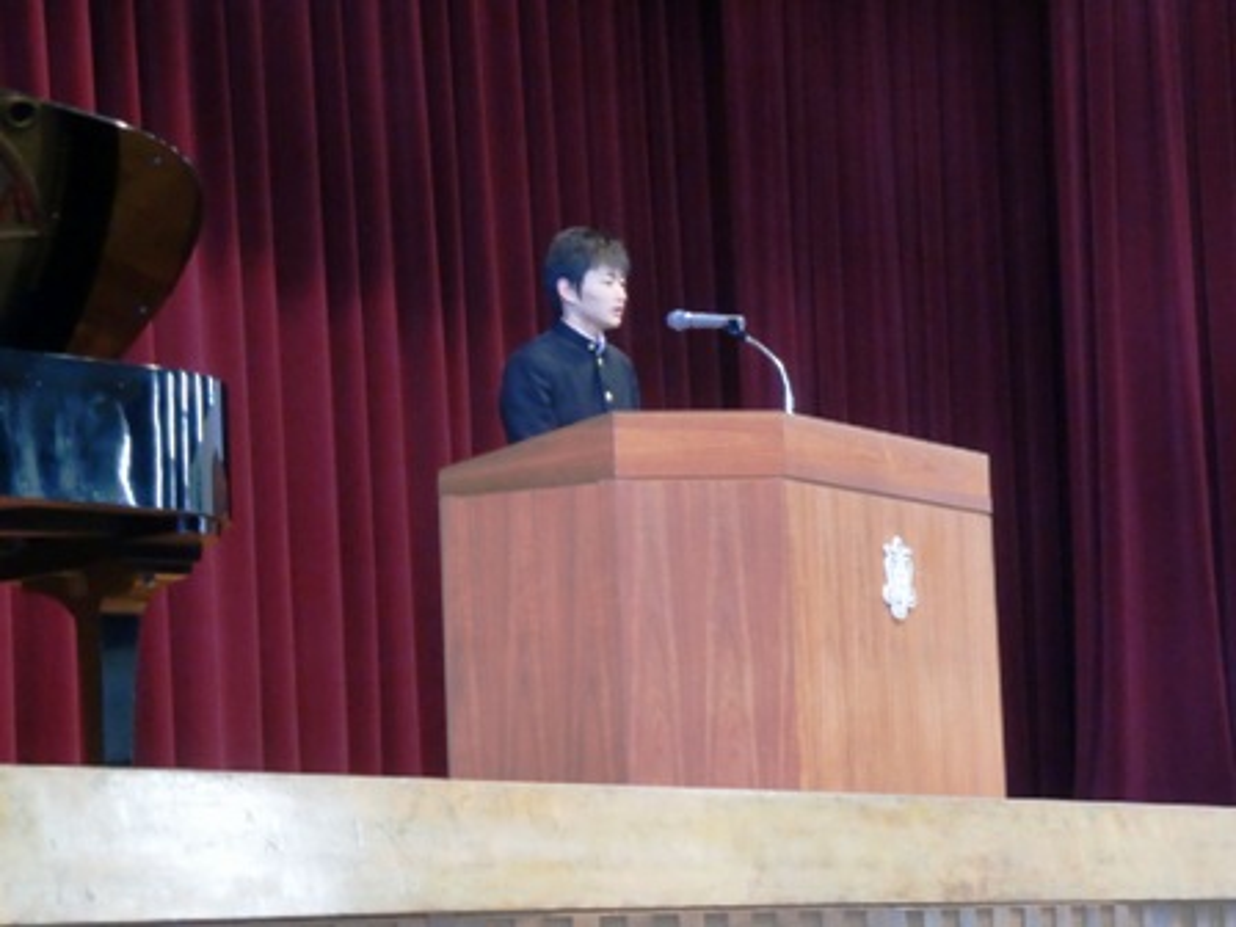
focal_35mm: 105
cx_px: 618
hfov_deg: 18.7
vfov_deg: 14.1
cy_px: 464
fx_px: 3749
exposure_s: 1/6
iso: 400
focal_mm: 18.8
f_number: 5
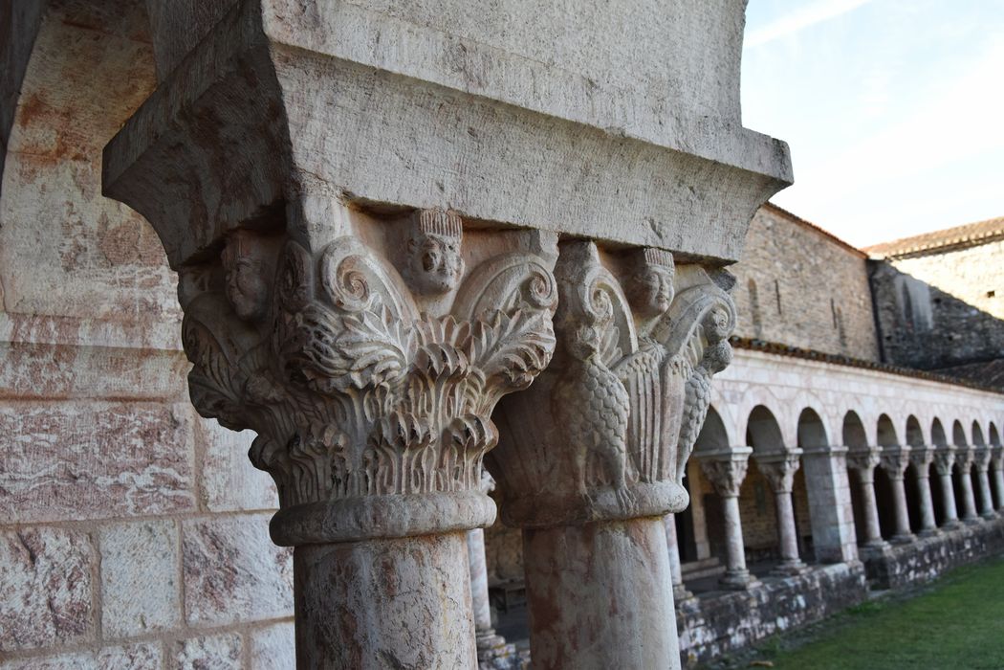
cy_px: 335
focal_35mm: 34
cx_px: 502
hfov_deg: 55.1
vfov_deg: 38.4
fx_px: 962
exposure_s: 1/200
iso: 400
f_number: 7.1
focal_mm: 23
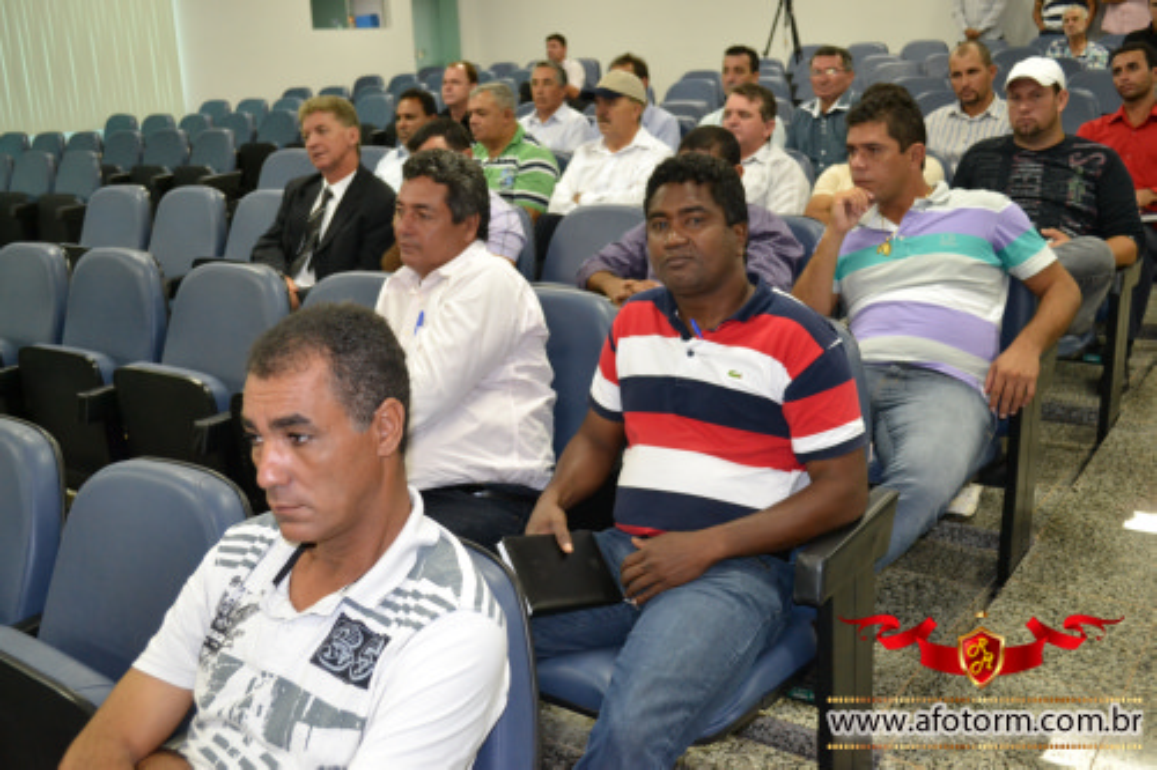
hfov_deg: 53.1
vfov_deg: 36.8
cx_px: 578
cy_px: 385
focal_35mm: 36
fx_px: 1157
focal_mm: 24
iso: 1600
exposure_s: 1/60
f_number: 4
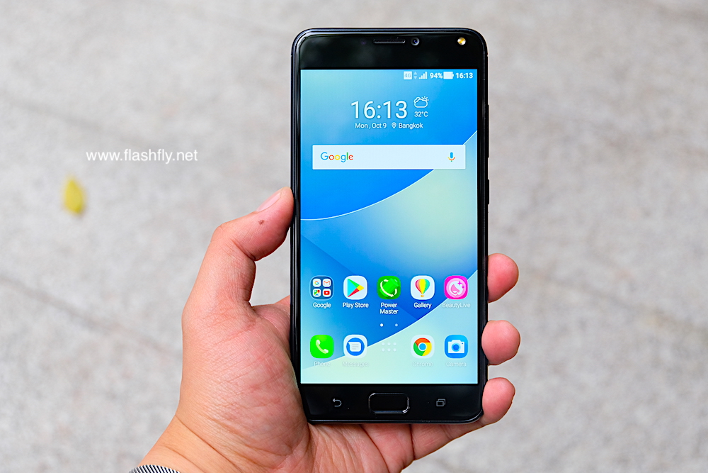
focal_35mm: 56
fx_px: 1101
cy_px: 236
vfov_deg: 24.2
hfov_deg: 35.6
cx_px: 354
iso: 800
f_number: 5.3
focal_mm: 37.1
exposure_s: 1/52
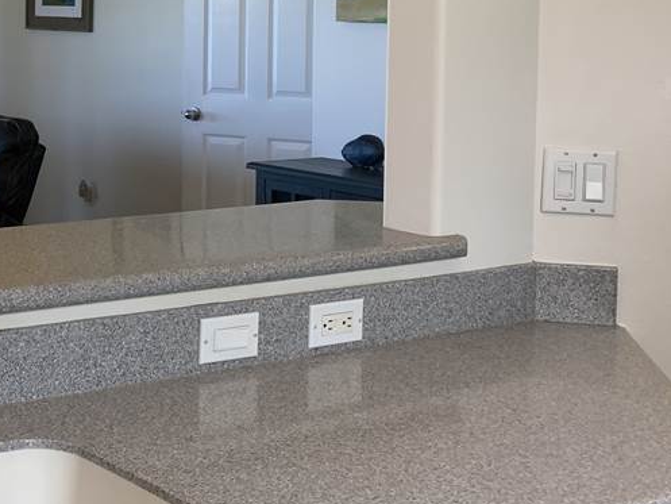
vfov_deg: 21.6
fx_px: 1299
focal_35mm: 67
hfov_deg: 26.5
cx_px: -80
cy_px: 80
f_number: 1.8
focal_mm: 4.25
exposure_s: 1/120
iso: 80
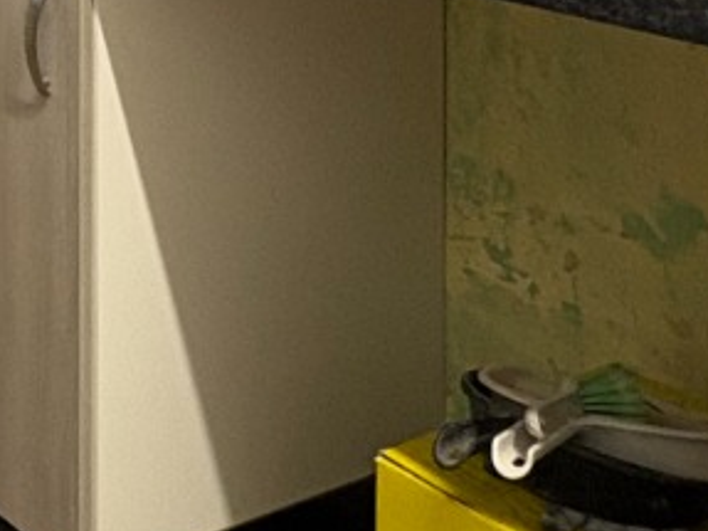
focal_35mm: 78
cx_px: -323
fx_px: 1595
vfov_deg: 16.4
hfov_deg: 21.4
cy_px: -370
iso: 200
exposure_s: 1/50
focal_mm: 2.22
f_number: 2.2
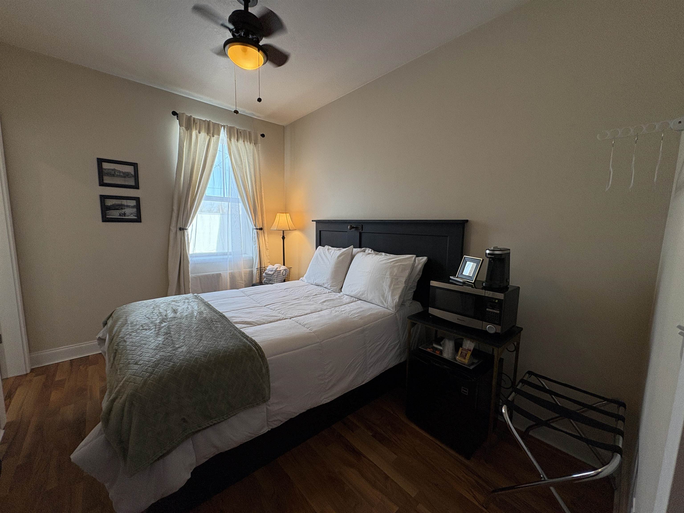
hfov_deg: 102.1
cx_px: 342
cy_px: 256
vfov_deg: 85.7
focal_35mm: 14
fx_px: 277
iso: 160
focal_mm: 2.22
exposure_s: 1/120
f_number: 2.2
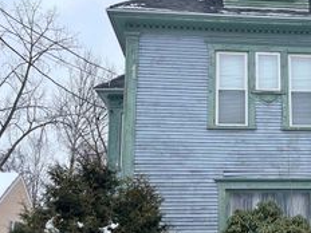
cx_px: 282
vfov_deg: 25.9
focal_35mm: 56
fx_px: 503
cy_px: 167
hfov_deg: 32.6
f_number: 1.6
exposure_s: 1/858
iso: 50
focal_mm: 5.1
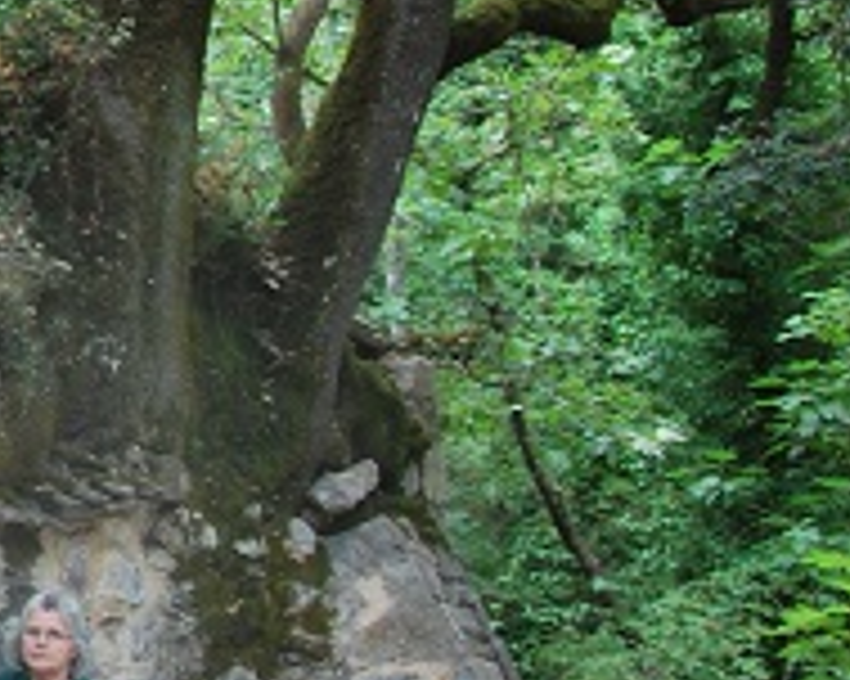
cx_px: -908
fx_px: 3596
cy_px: 151
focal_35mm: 143
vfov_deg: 10.8
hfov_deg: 11.9
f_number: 4
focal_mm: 24
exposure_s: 1/60
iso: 200
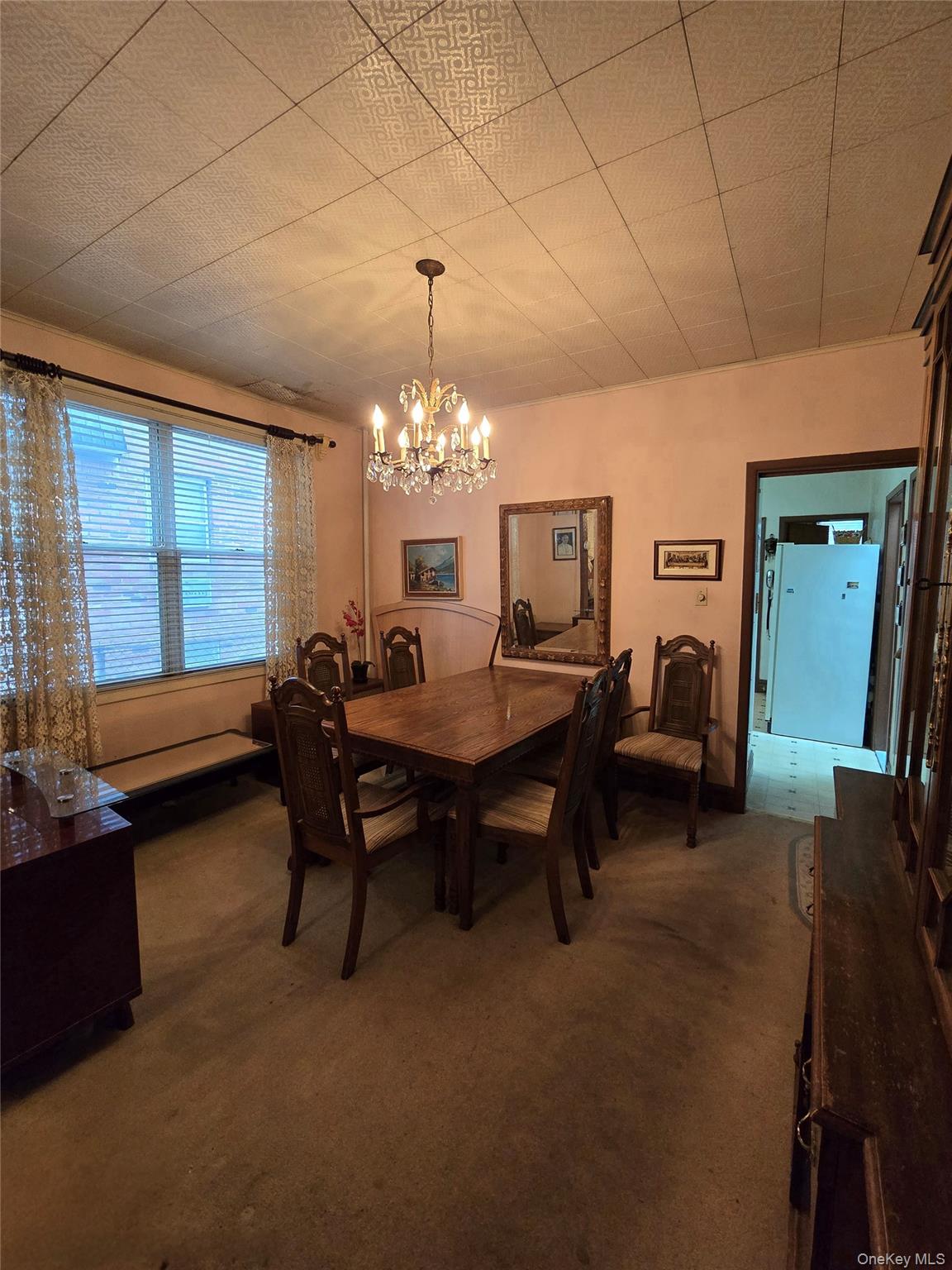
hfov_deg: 89.9
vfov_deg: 106.2
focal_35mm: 13
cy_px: 635
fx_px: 477
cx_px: 476
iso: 400
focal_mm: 2.2
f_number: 2.2
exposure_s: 1/60.2
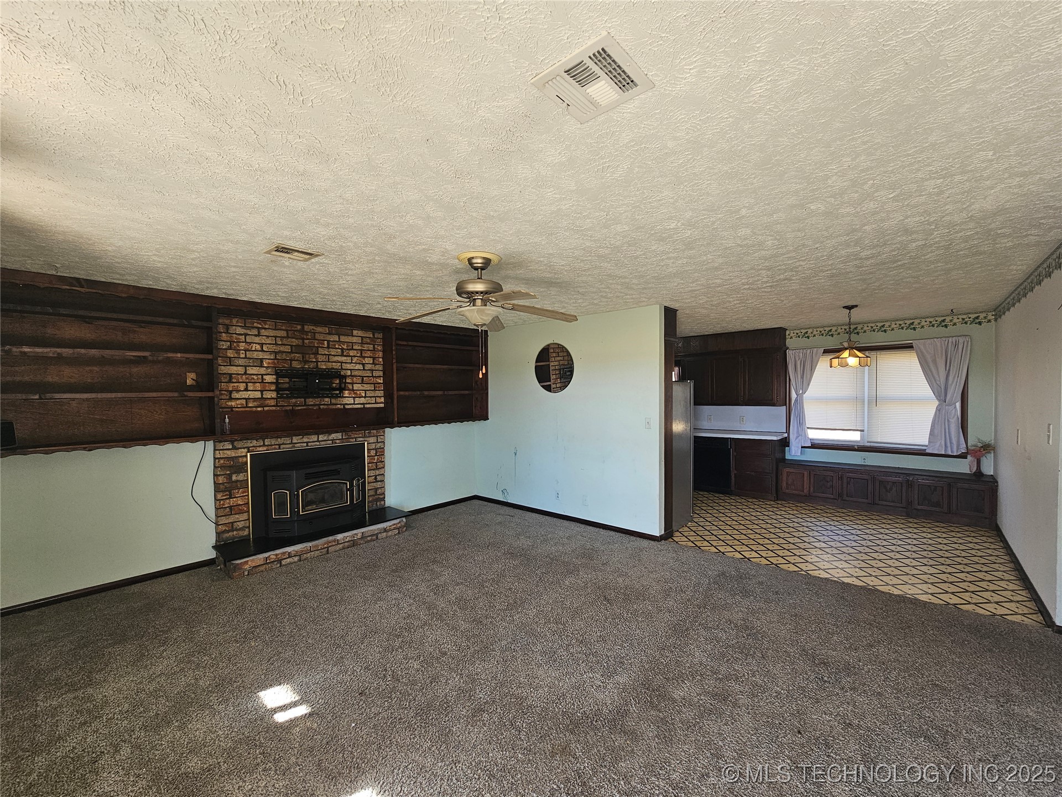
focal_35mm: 13
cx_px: 531
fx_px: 399
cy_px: 398
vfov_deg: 89.9
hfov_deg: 106.2
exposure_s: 1/77.4
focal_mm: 2.2
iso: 64
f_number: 2.2
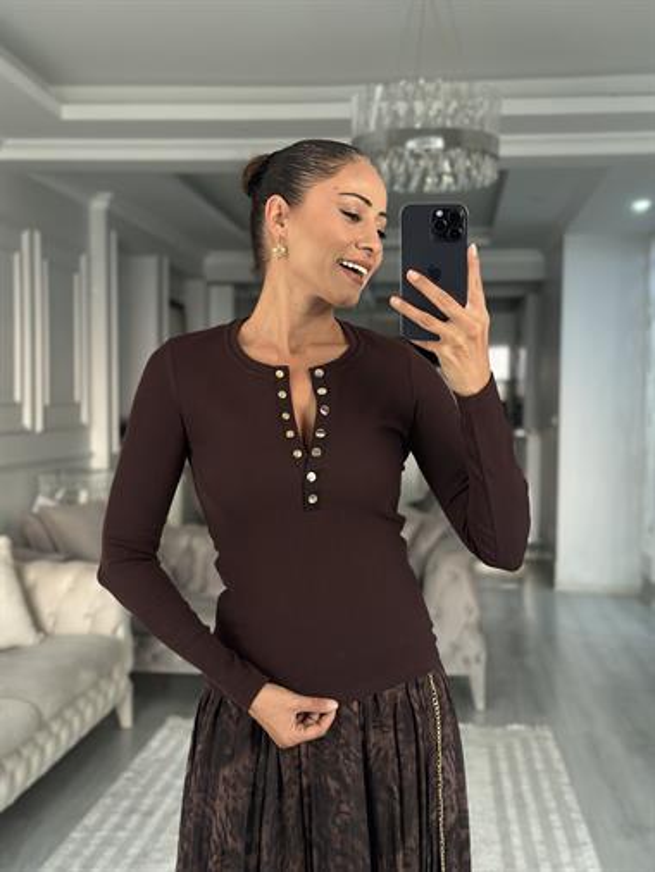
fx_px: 1210
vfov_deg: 39.6
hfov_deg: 30.3
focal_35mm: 48
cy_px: 436
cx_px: 328
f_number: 1.78
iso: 400
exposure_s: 1/43
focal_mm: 6.86
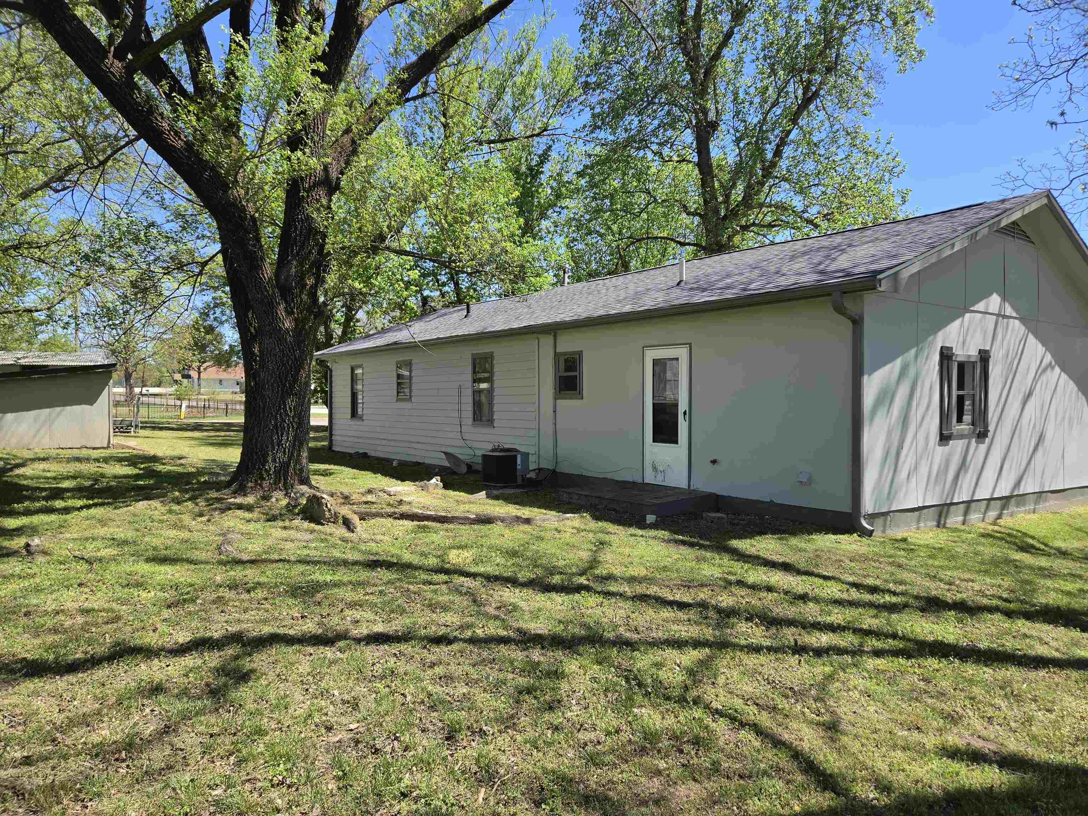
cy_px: 408
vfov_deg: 58.9
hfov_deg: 73.9
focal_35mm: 23
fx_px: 723
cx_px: 544
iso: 80
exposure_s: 1/2122
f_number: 1.8
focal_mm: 5.4
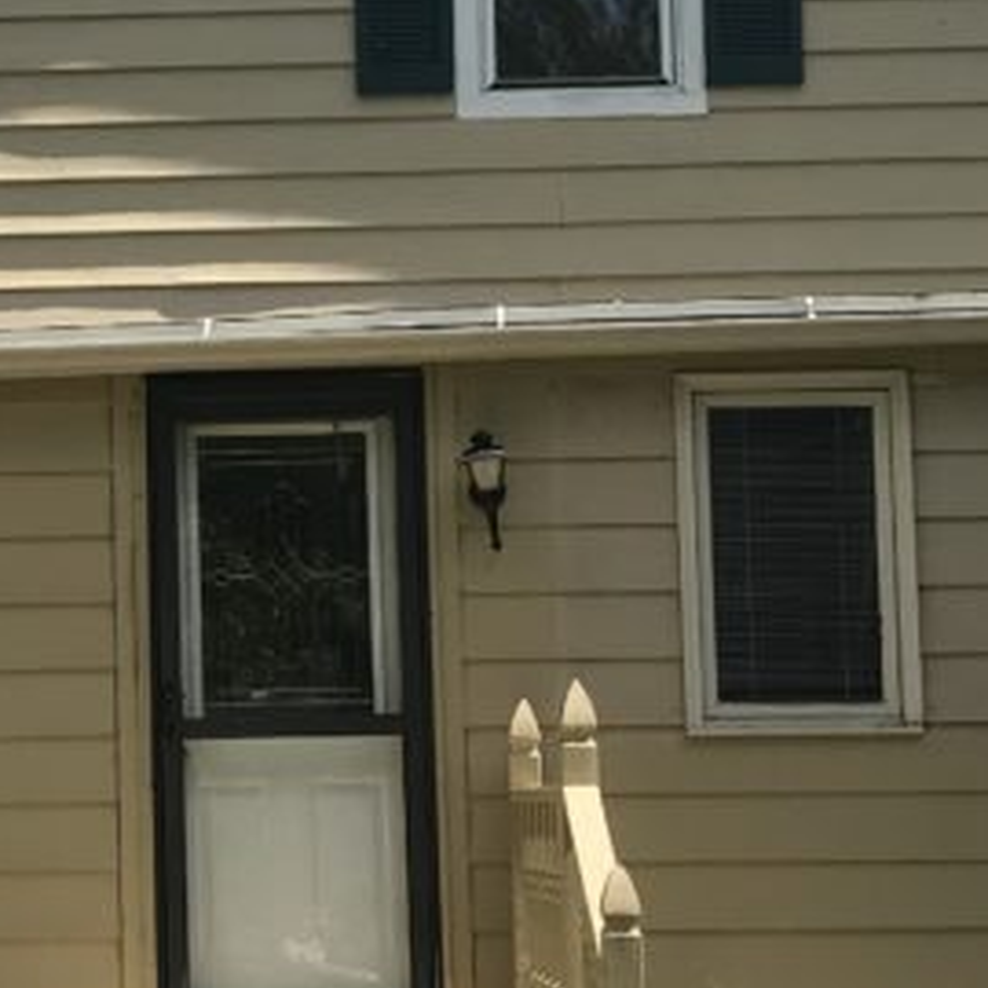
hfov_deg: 17.6
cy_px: 485
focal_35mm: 97
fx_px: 3132
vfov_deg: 17.9
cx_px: 48
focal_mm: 3.99
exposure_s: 1/1916
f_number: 1.8
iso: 20
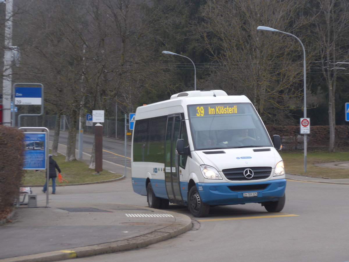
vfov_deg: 12.7
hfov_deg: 16.8
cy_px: 131
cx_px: 174
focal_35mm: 117
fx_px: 1180
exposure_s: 1/80
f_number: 5
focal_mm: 22.9
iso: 100
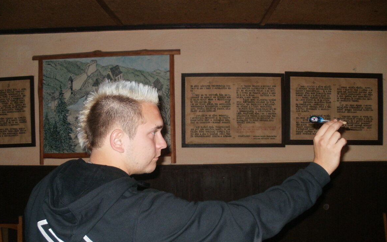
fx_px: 411
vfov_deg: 32.7
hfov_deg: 50.4
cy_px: 146
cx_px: 190
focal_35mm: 39
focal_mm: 6.3
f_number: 3.5
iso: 200
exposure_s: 1/30
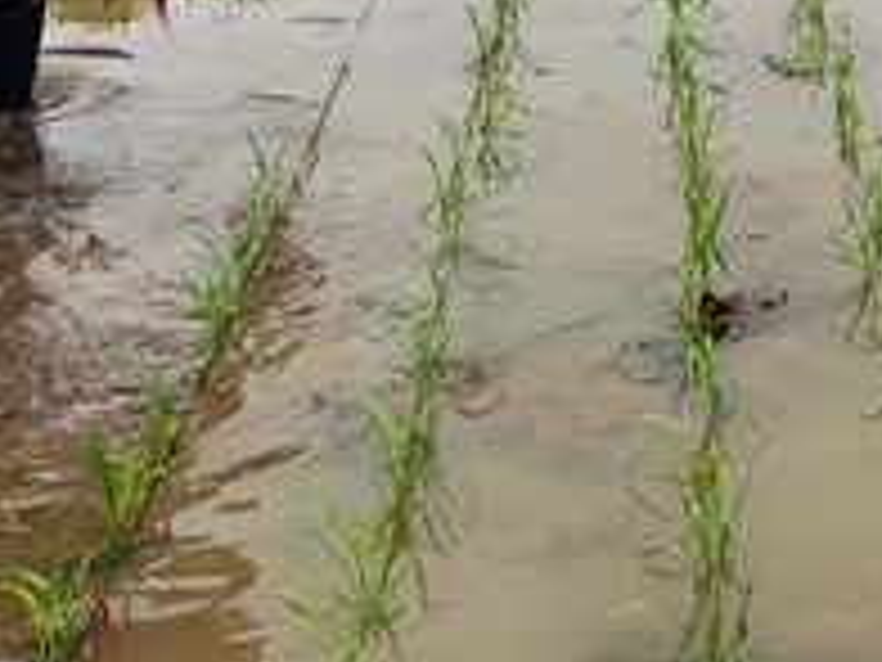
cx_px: 752
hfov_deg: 21.9
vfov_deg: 15.6
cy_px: -306
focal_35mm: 88
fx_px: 2242
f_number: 1.8
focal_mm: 5.58
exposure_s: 1/753
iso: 50
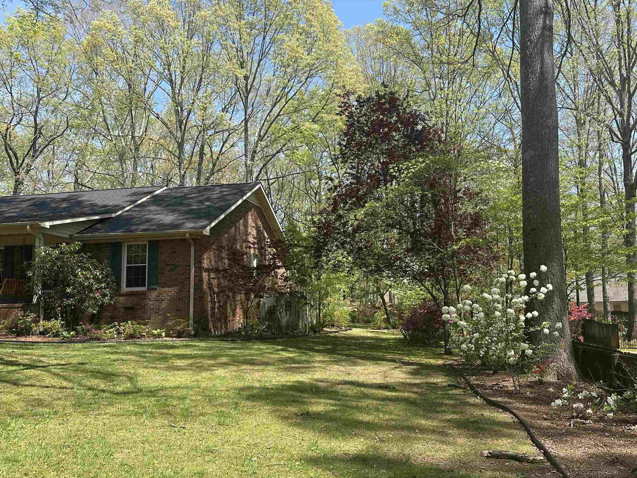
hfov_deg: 58.3
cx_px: 341
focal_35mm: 31
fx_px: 571
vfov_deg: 45.4
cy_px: 247
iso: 80
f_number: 1.78
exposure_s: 1/1949
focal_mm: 6.86
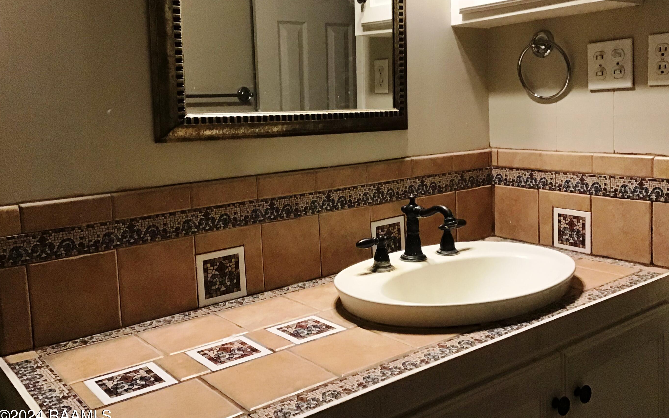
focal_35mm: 36
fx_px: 656
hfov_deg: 53.9
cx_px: 364
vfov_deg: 35.2
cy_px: 166
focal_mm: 3.3
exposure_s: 1/30
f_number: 2.4
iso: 160
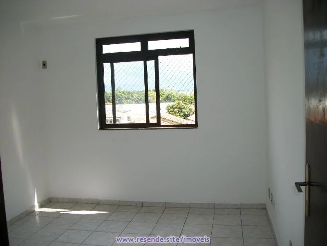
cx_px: 164
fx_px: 302
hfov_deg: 56.8
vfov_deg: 44.2
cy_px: 123
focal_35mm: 32
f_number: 2.9
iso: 80
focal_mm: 5.7
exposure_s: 1/320
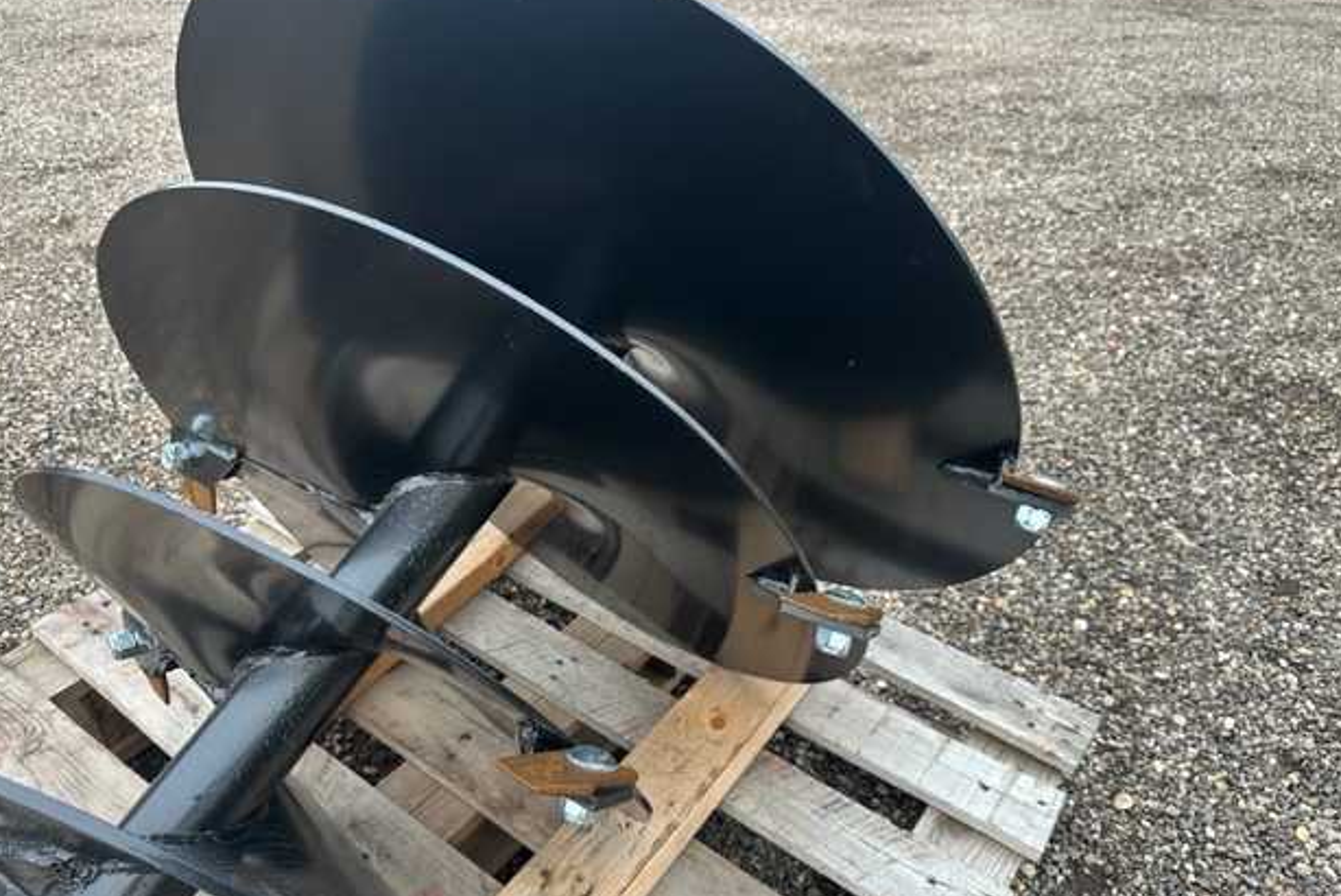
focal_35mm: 26
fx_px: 969
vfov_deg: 49.5
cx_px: 653
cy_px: 492
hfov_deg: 69.4
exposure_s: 1/121
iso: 125
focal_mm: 6.86
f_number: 1.78
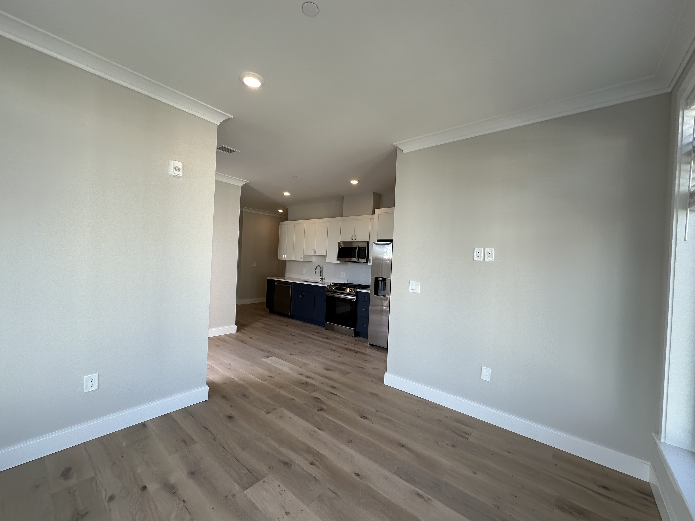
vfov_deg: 85.7
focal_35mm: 14
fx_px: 281
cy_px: 260
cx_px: 348
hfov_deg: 102.1
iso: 40
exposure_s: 1/120
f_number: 2.2
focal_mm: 2.22
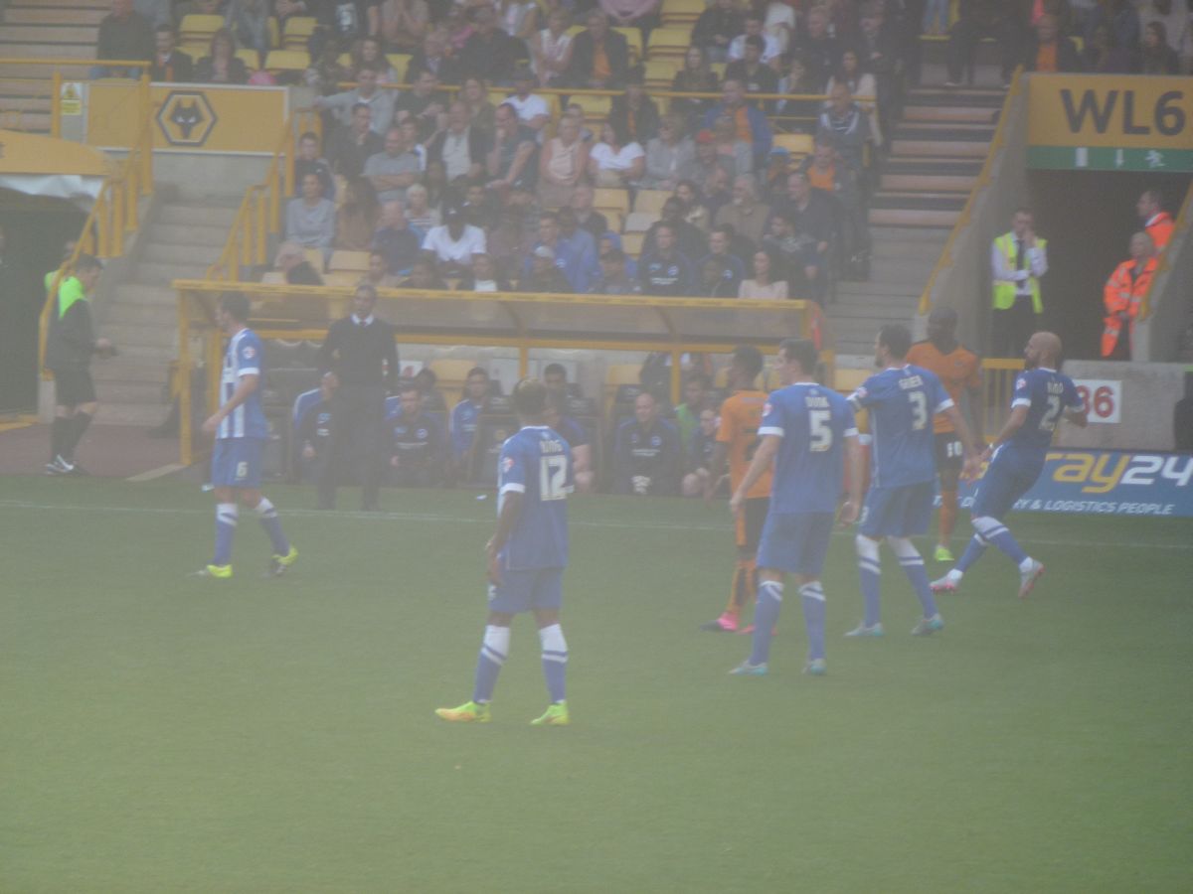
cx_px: 596
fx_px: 13234
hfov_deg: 5.2
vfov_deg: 3.9
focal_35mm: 384
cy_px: 447
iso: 125
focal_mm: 68.8
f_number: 5.9
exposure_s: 1/125
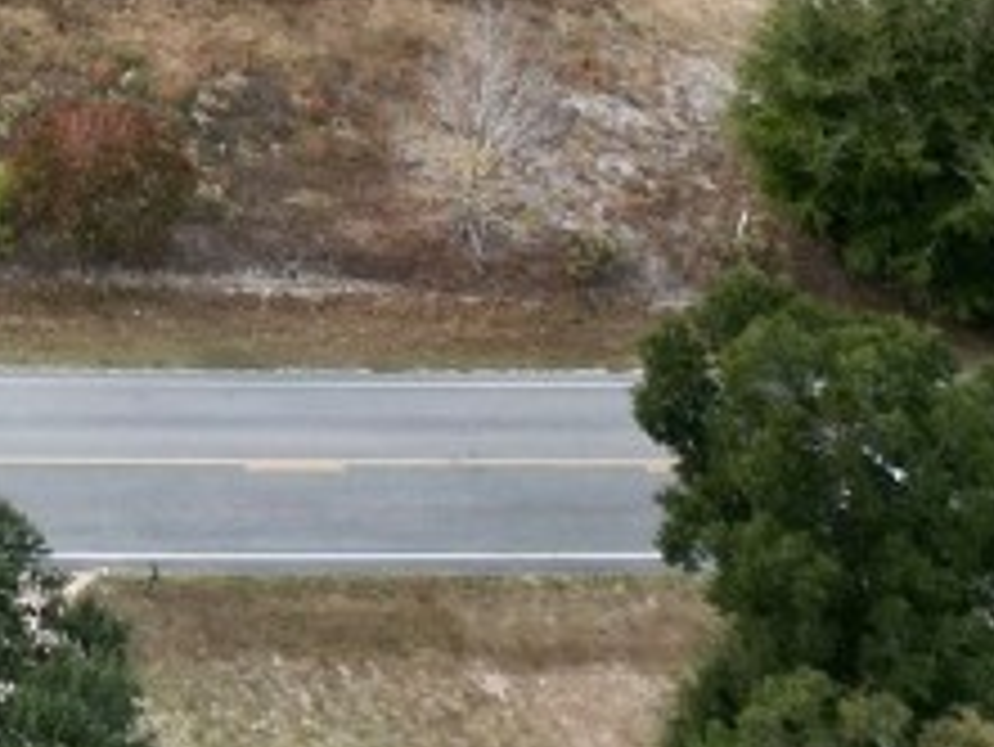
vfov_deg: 11.5
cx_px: -918
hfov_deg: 14.9
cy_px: -909
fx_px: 3189
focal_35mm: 111
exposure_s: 1/1250
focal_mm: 6.72
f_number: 1.7
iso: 200
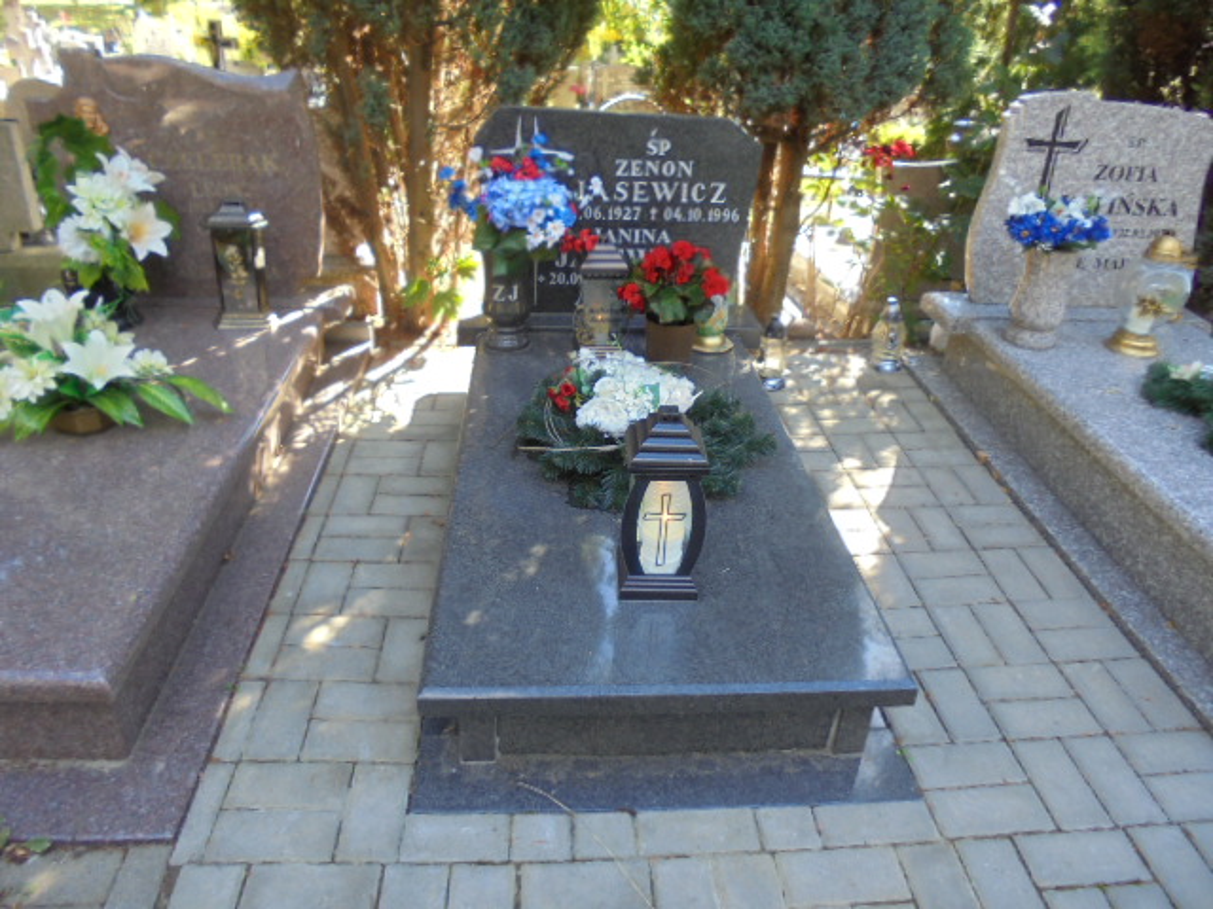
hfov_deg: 67.3
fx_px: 911
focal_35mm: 26
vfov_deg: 53.1
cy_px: 454
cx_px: 606
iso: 100
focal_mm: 4.6
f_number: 3.5
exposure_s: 1/60
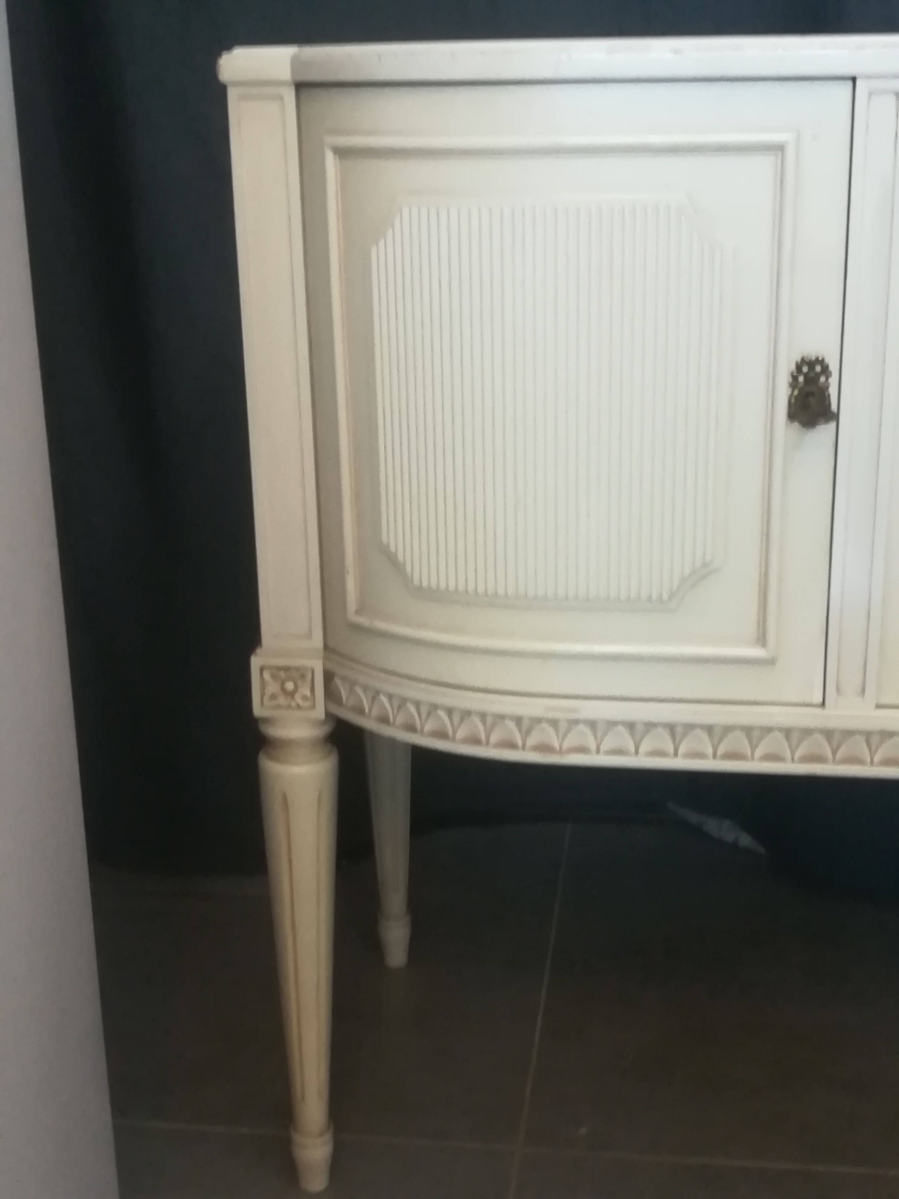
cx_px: 450
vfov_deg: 41.2
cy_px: 600
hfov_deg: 31.5
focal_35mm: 46
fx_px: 1593
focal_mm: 3.83
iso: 640
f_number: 2.2
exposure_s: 1/14.3
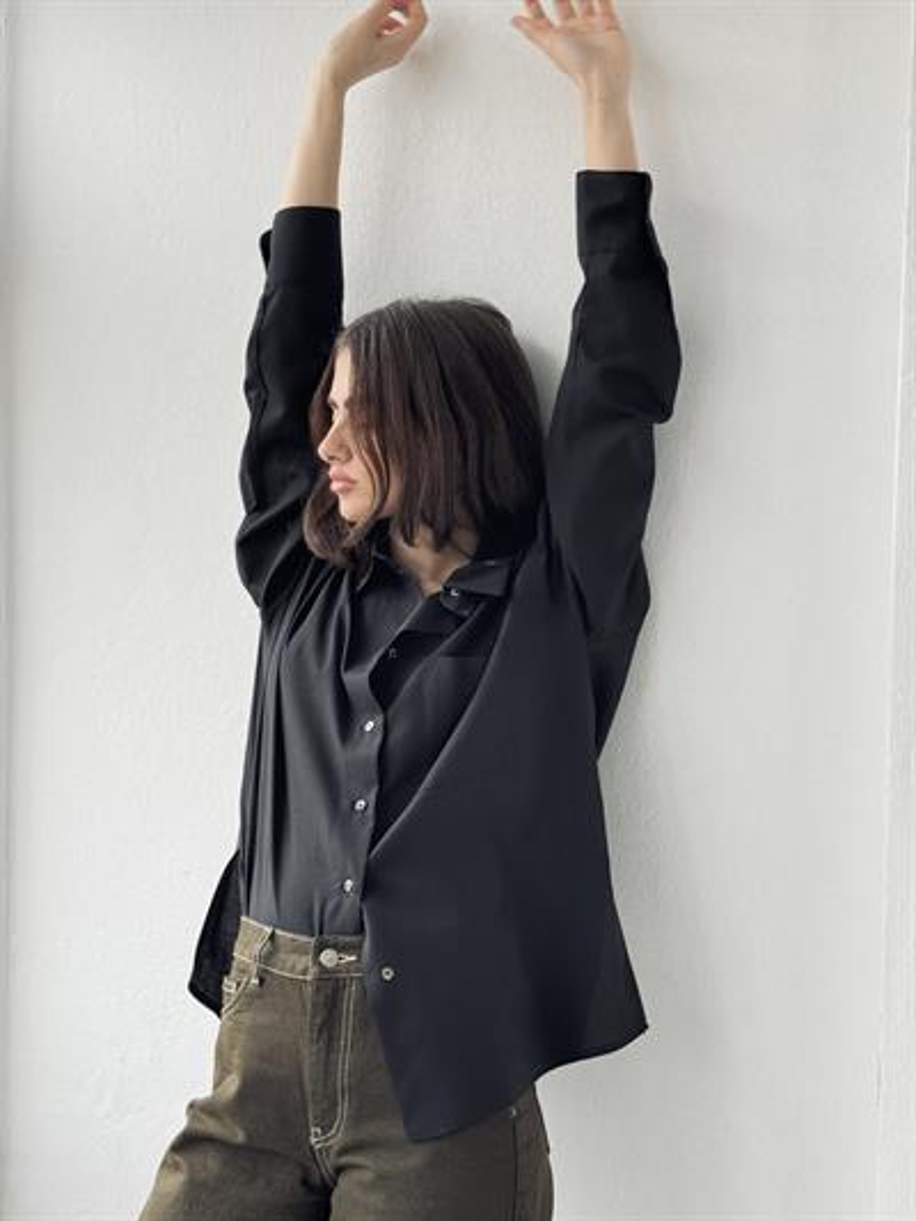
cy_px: 610
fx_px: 1693
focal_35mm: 48
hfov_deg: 30.3
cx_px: 458
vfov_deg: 39.6
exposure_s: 1/113
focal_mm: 6.76
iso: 100
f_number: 1.78
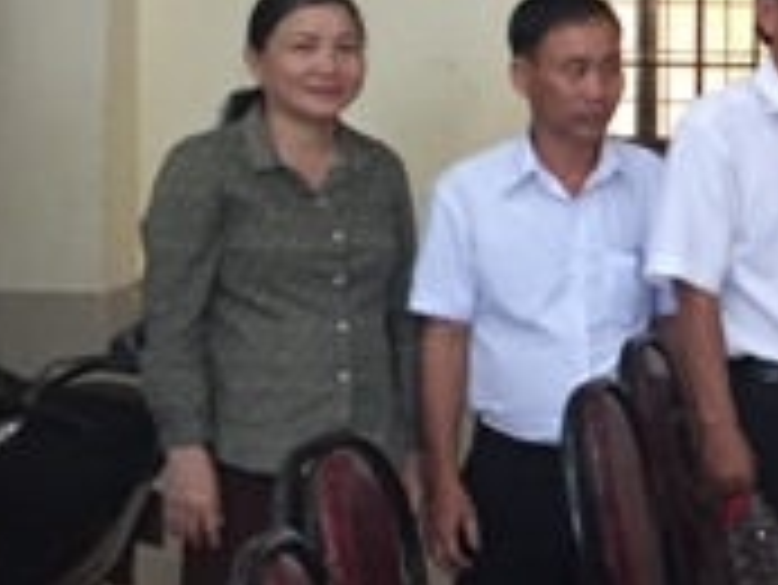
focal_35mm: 134
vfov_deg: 11.1
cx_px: 1268
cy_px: 153
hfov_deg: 13.6
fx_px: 3014
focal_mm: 4.15
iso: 250
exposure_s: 1/33
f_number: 2.2
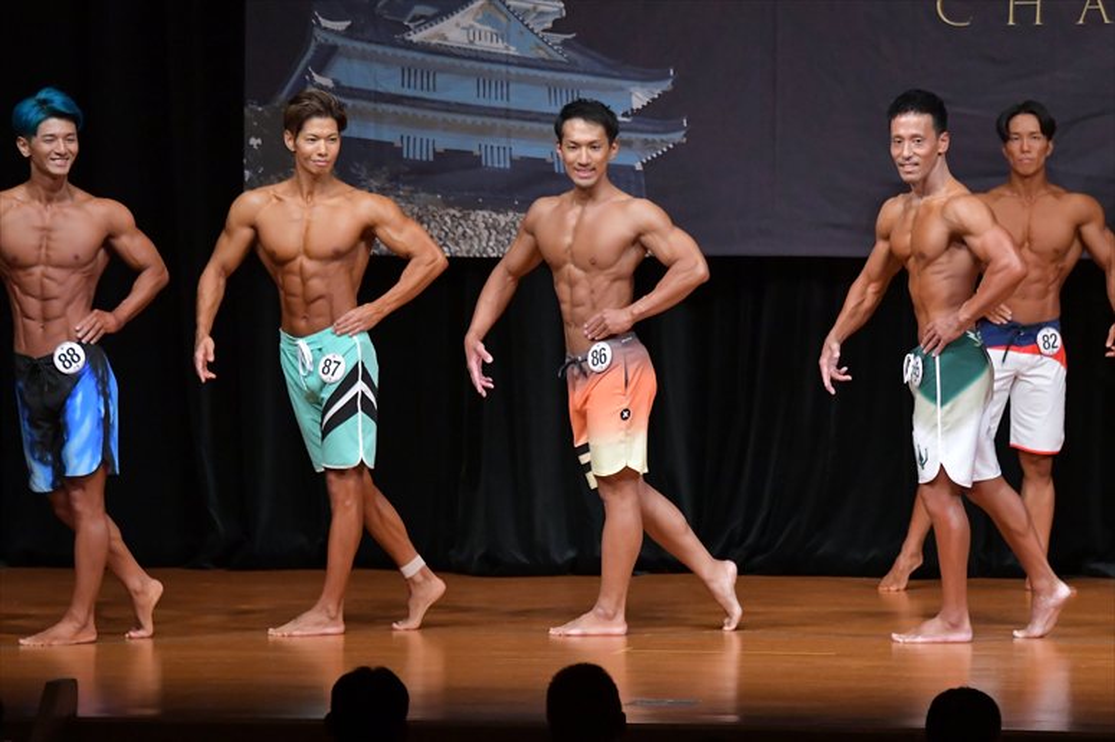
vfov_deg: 5.7
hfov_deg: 8.6
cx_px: 558
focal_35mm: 240
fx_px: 7430
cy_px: 371
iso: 5000
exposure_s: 1/400
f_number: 5.6
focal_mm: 160
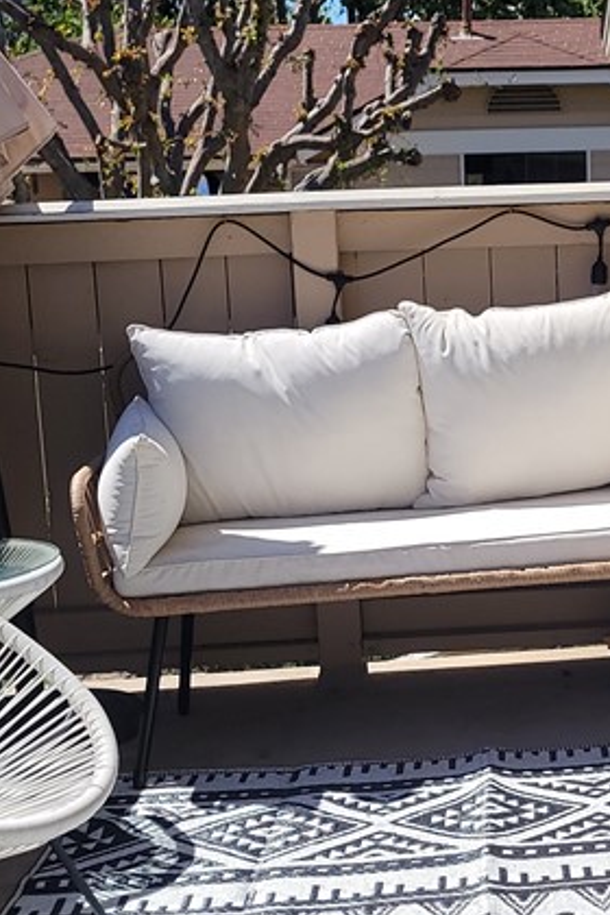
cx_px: 521
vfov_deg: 30.5
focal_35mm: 66
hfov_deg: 20.3
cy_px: 451
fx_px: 1677
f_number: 1.8
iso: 40
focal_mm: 5.4
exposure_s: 1/2671
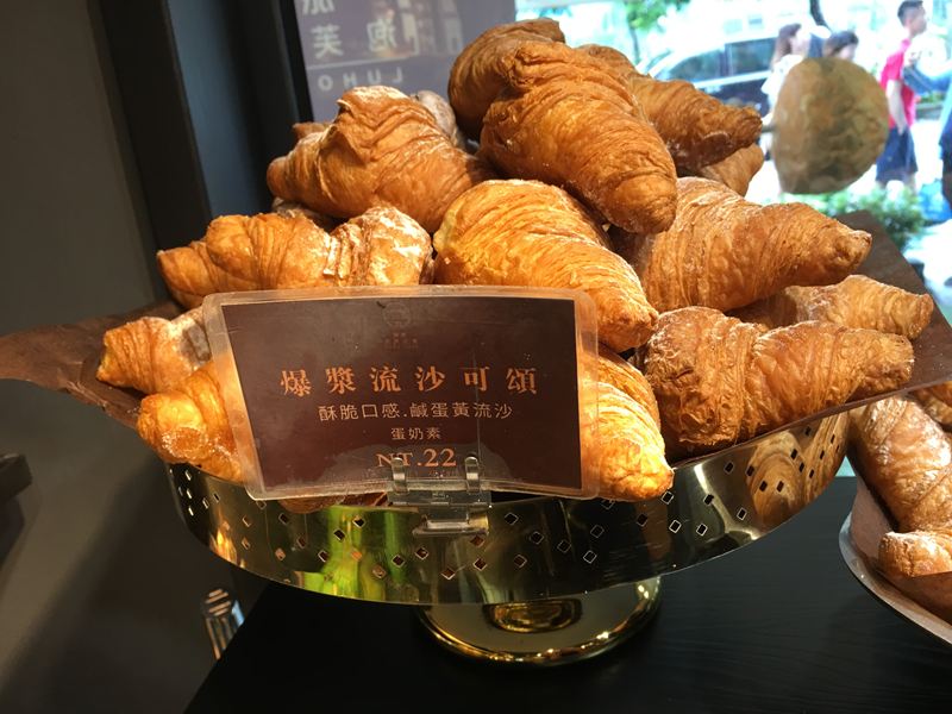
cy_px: 357
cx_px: 476
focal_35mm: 29
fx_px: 798
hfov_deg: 61.7
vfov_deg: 48.2
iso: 25
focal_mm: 4.15
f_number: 2.2
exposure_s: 1/15
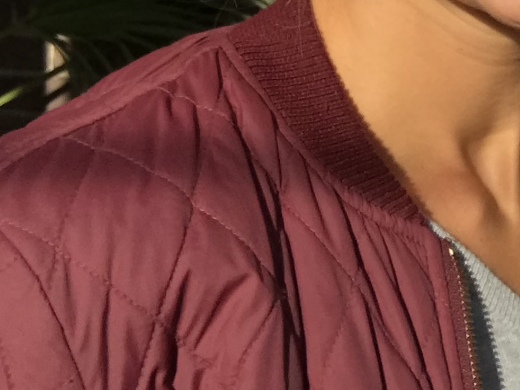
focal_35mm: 107
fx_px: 1607
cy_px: -219
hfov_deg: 17.0
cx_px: 732
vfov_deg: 13.0
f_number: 2.2
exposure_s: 1/1580
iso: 25
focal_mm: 2.87
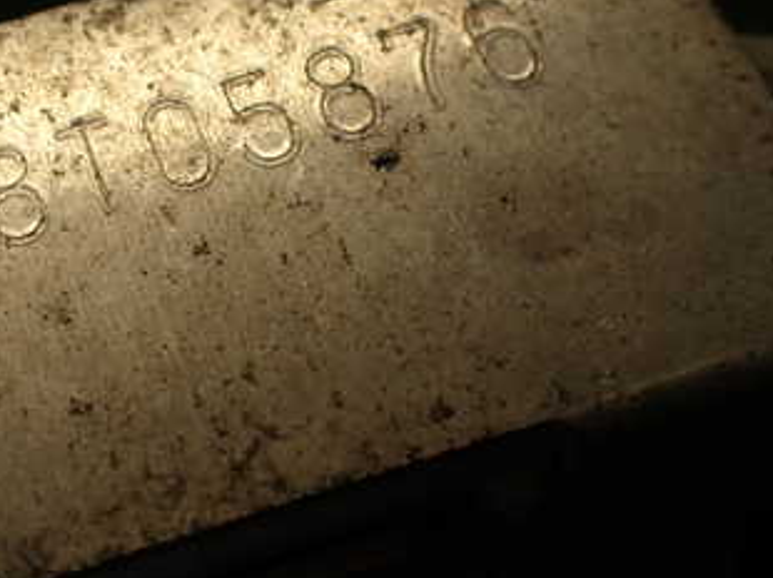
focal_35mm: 62
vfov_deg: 23.6
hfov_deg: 30.3
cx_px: 137
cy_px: 234
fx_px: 1383
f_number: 3.2
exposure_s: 1/60
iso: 100
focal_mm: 5.79
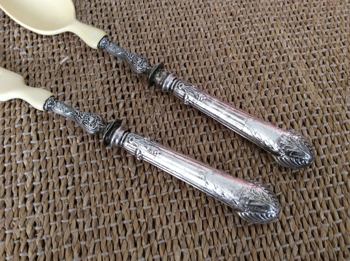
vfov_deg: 44.1
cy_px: 130
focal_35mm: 32
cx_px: 175
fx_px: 323
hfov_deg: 56.9
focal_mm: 3.3
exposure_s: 1/25
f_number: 2.4
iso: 80
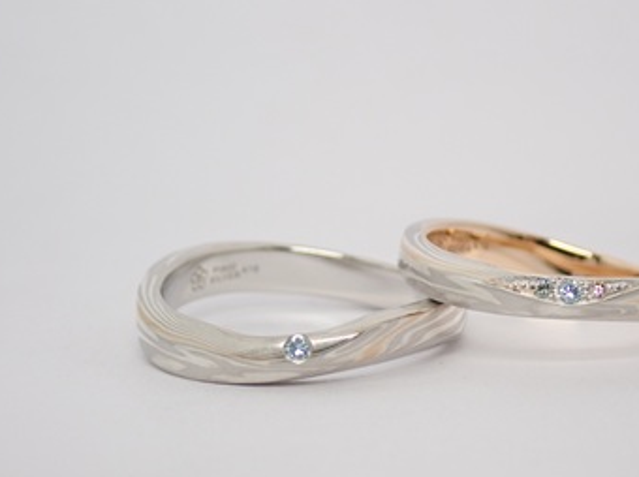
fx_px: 1880
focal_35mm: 102
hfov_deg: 19.2
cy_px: 305
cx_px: 417
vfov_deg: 14.5
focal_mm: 13.65
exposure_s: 1/125
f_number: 4.1
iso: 200
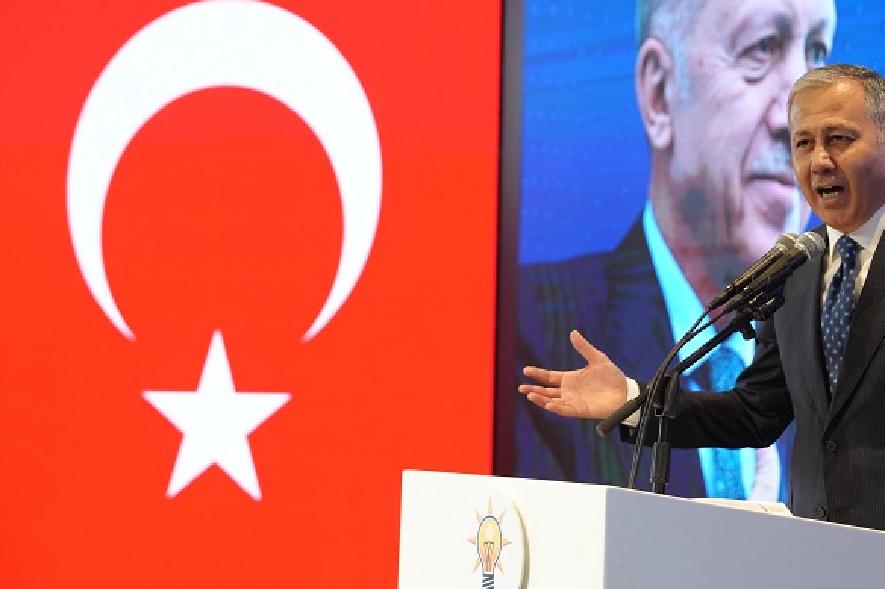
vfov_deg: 10.0
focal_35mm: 137
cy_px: 246
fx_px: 3367
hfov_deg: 15.0
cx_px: 541
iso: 2000
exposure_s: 1/160
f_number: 4
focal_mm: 100
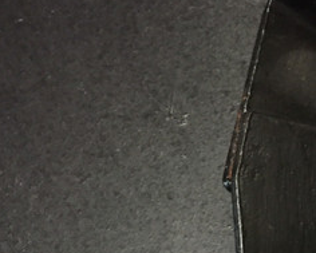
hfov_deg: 19.0
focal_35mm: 96
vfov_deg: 15.1
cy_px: 348
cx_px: 368
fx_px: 898
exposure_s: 1/20
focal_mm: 4.15
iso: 250
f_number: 2.2
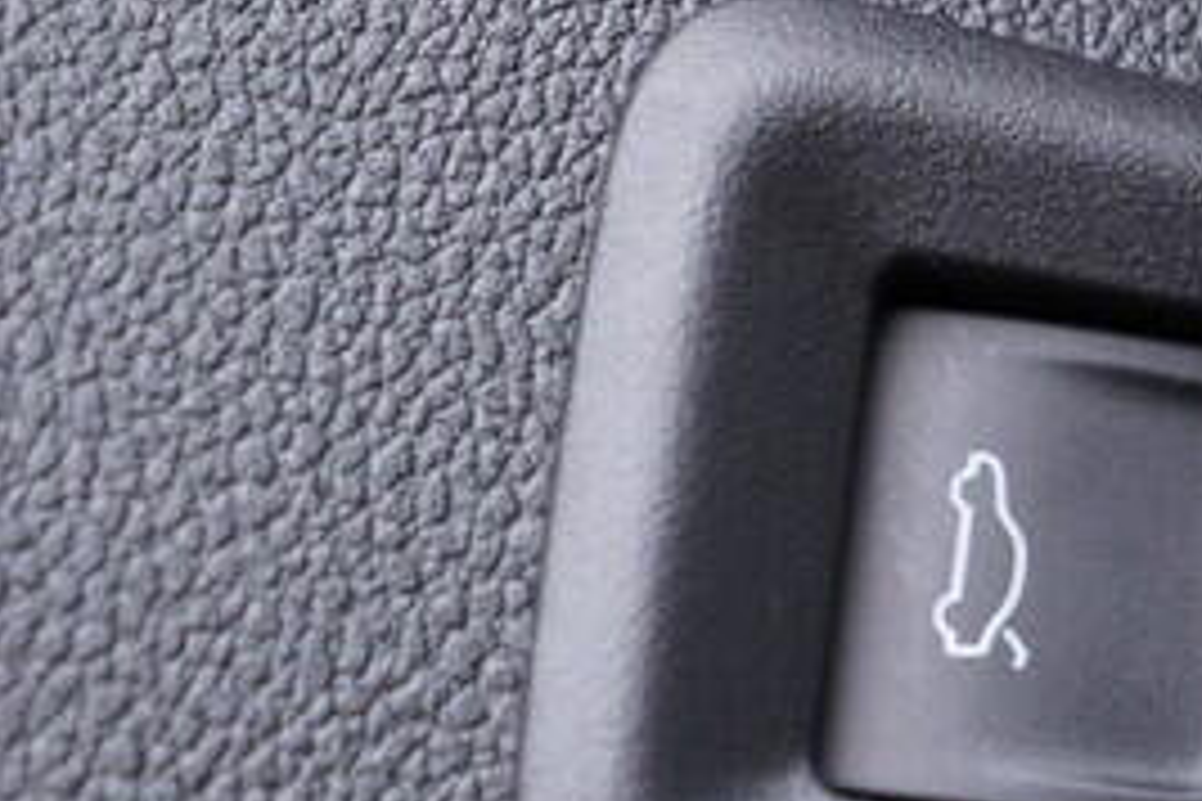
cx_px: 896
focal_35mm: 138
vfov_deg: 9.9
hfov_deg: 14.8
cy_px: 632
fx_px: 4607
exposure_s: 1/40
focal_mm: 24
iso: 250
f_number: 2.8
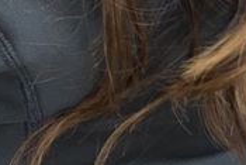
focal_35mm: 158
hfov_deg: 11.4
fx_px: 1081
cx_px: -278
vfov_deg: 7.8
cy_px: -282
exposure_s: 1/60
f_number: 1.6
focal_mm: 5.96
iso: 100
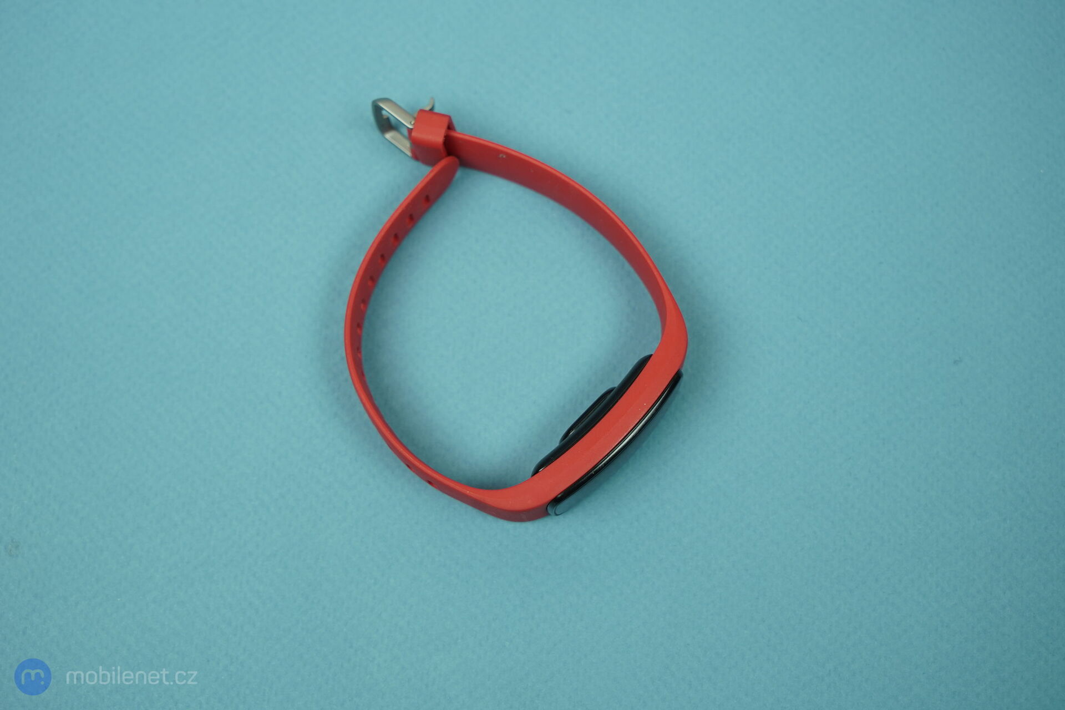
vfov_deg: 27.5
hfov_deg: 40.3
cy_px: 355
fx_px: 1449
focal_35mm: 49
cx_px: 532
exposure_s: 1/125
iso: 800
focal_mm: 49
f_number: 6.3
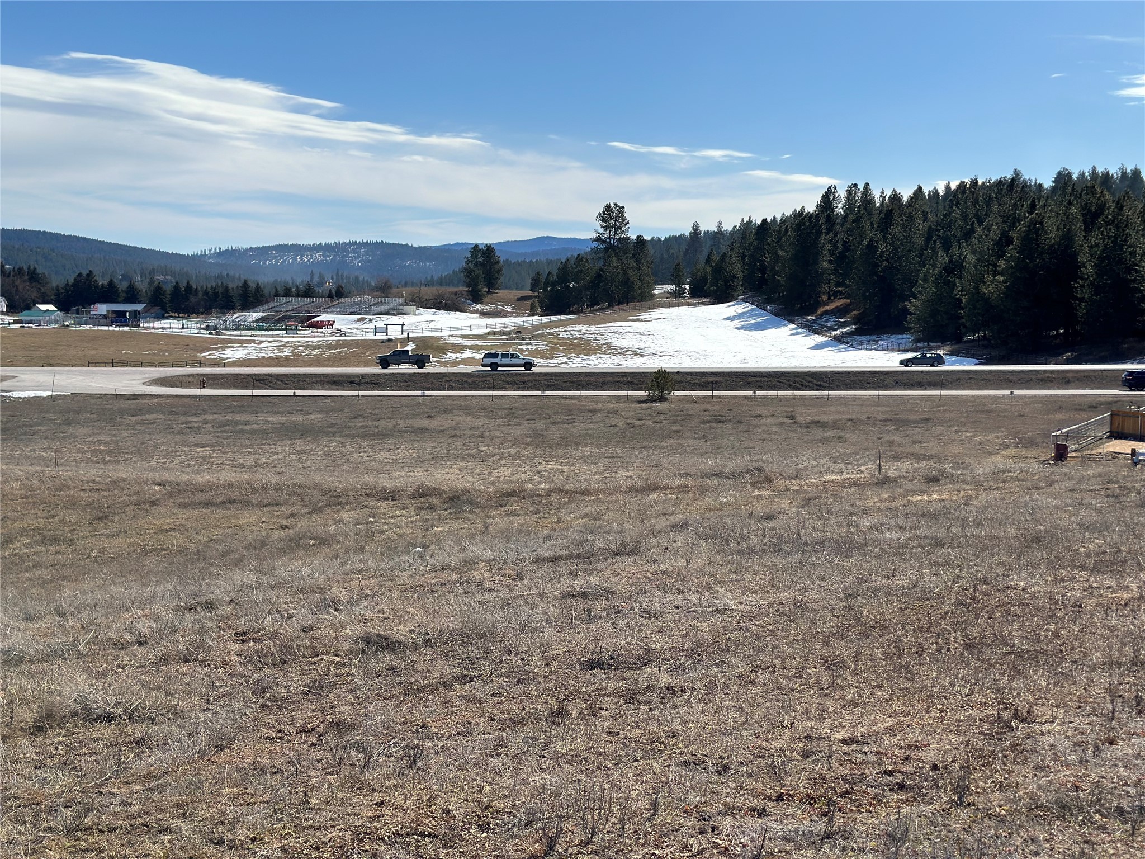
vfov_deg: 30.3
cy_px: 430
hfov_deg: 39.7
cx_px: 572
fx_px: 1588
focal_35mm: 48
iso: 100
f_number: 1.78
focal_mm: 6.86
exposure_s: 1/8929
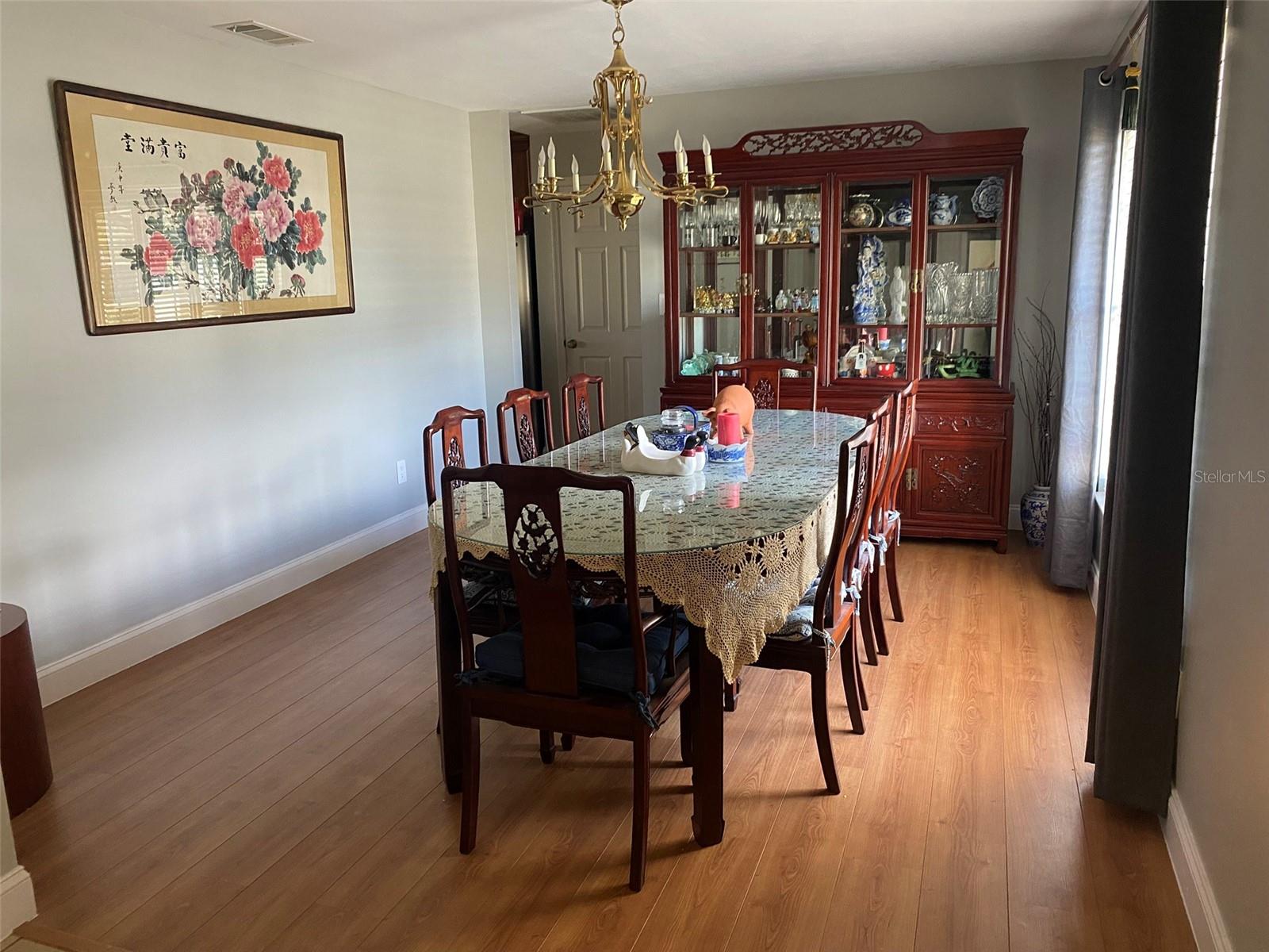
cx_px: 634
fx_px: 953
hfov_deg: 67.3
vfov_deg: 53.1
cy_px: 476
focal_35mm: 26
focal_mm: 4.25
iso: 250
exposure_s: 1/60
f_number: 1.8
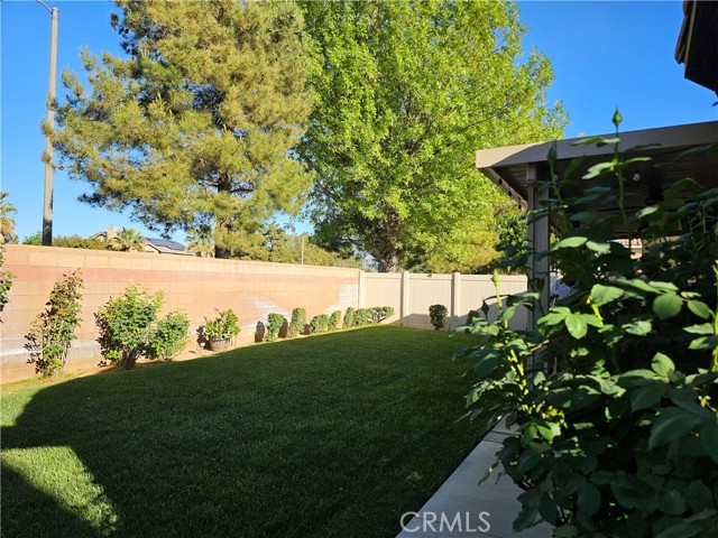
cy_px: 269
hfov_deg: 73.9
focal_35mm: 23
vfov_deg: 58.9
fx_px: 477
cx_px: 359
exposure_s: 1/412
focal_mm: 6.3
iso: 10
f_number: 1.7
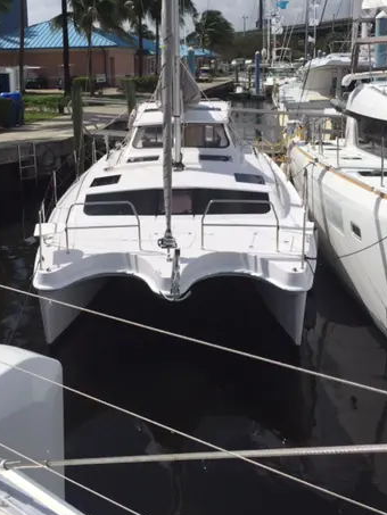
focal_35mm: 41
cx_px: 153
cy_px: 164
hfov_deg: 35.0
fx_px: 611
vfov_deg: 45.0
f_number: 2.2
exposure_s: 1/5650
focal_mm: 4.15
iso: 32
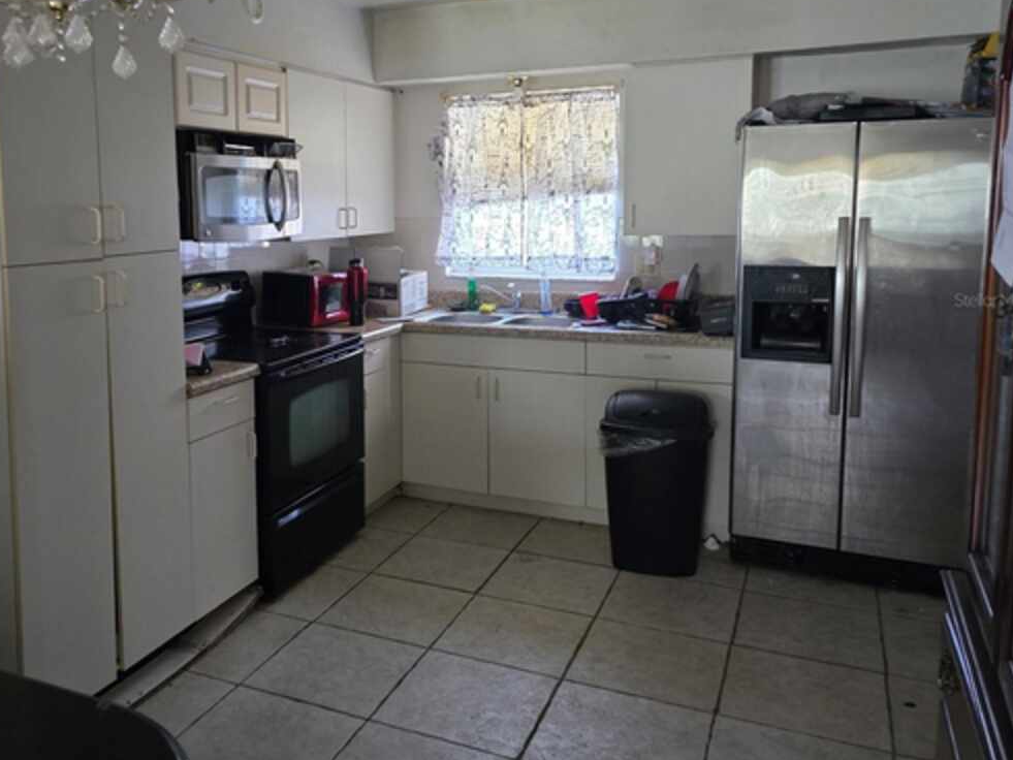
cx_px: 372
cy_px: 299
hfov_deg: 59.1
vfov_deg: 46.5
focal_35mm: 30
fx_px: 878
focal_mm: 6.3
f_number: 1.7
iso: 640
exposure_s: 1/60
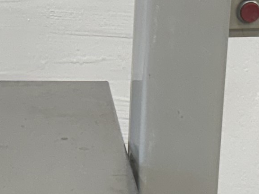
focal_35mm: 168
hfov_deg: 11.5
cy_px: 200
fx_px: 1257
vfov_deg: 8.8
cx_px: -45
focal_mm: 6.76
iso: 125
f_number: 1.78
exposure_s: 1/100
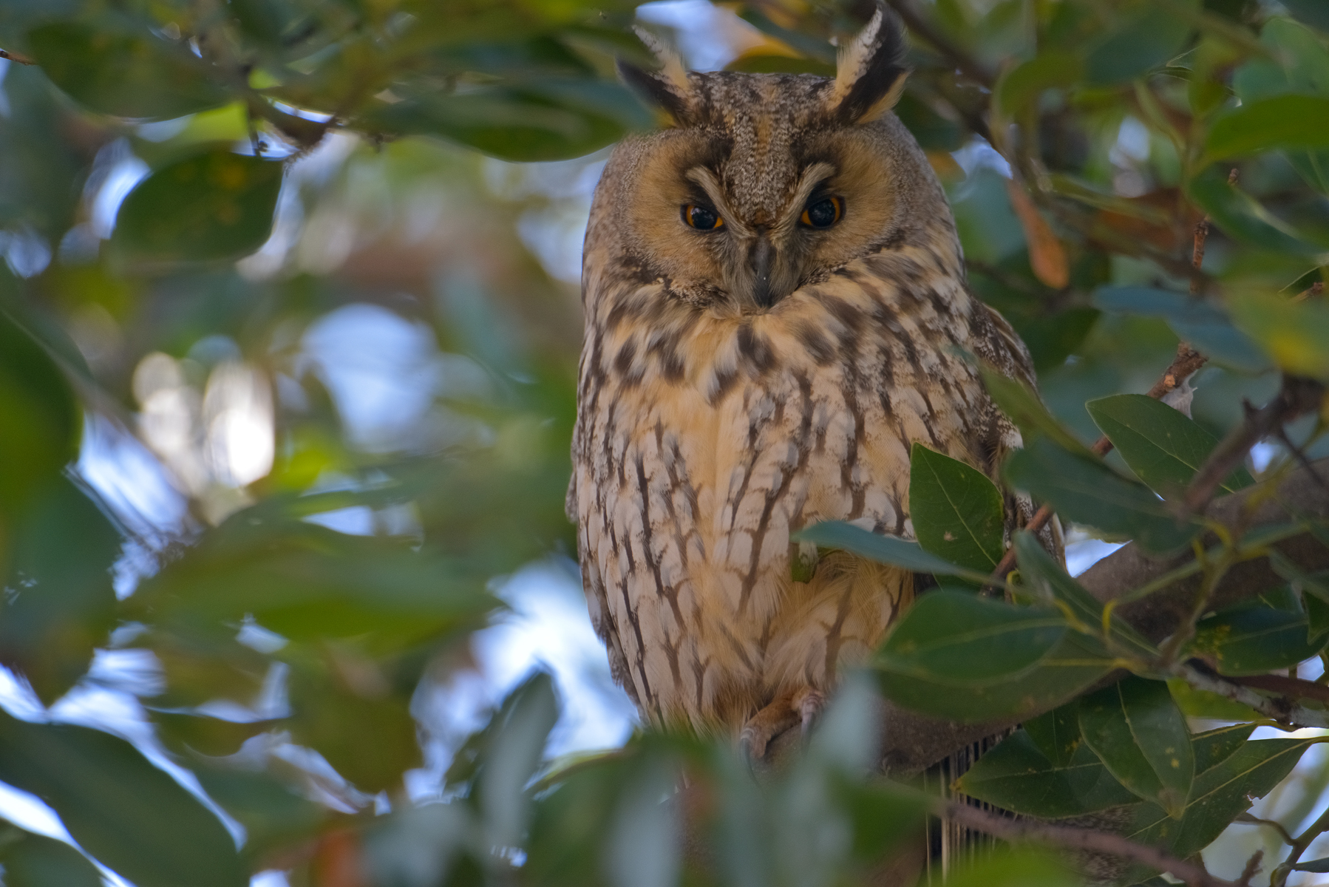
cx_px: 664
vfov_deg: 2.3
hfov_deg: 3.4
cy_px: 444
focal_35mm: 600
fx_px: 22156
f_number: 6.3
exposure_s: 1/250
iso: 1000
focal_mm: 600
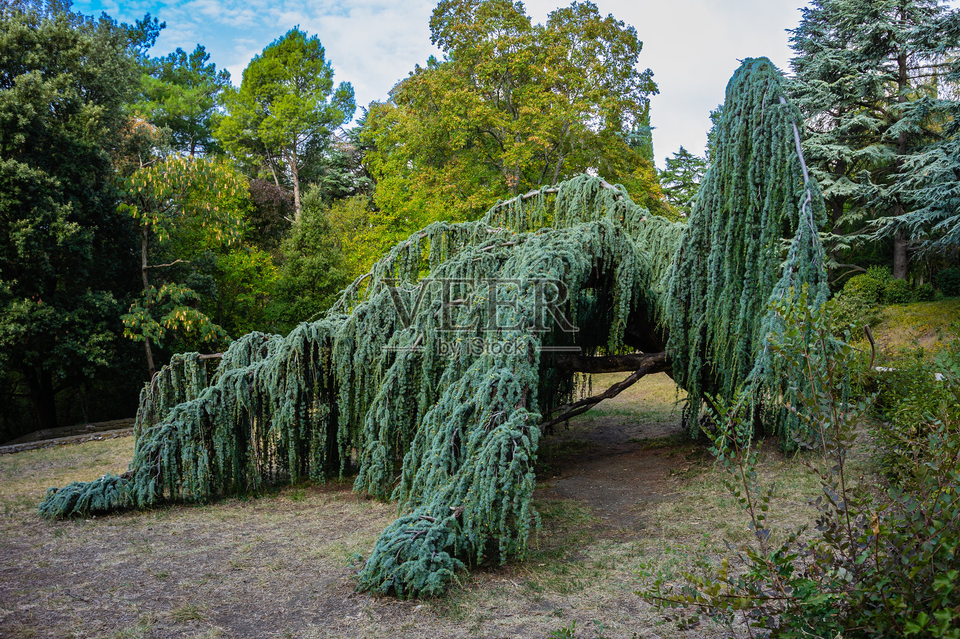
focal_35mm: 26
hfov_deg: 70.5
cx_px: 480
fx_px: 680
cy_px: 320
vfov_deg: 50.4
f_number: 7.1
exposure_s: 1/60
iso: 200
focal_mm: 17
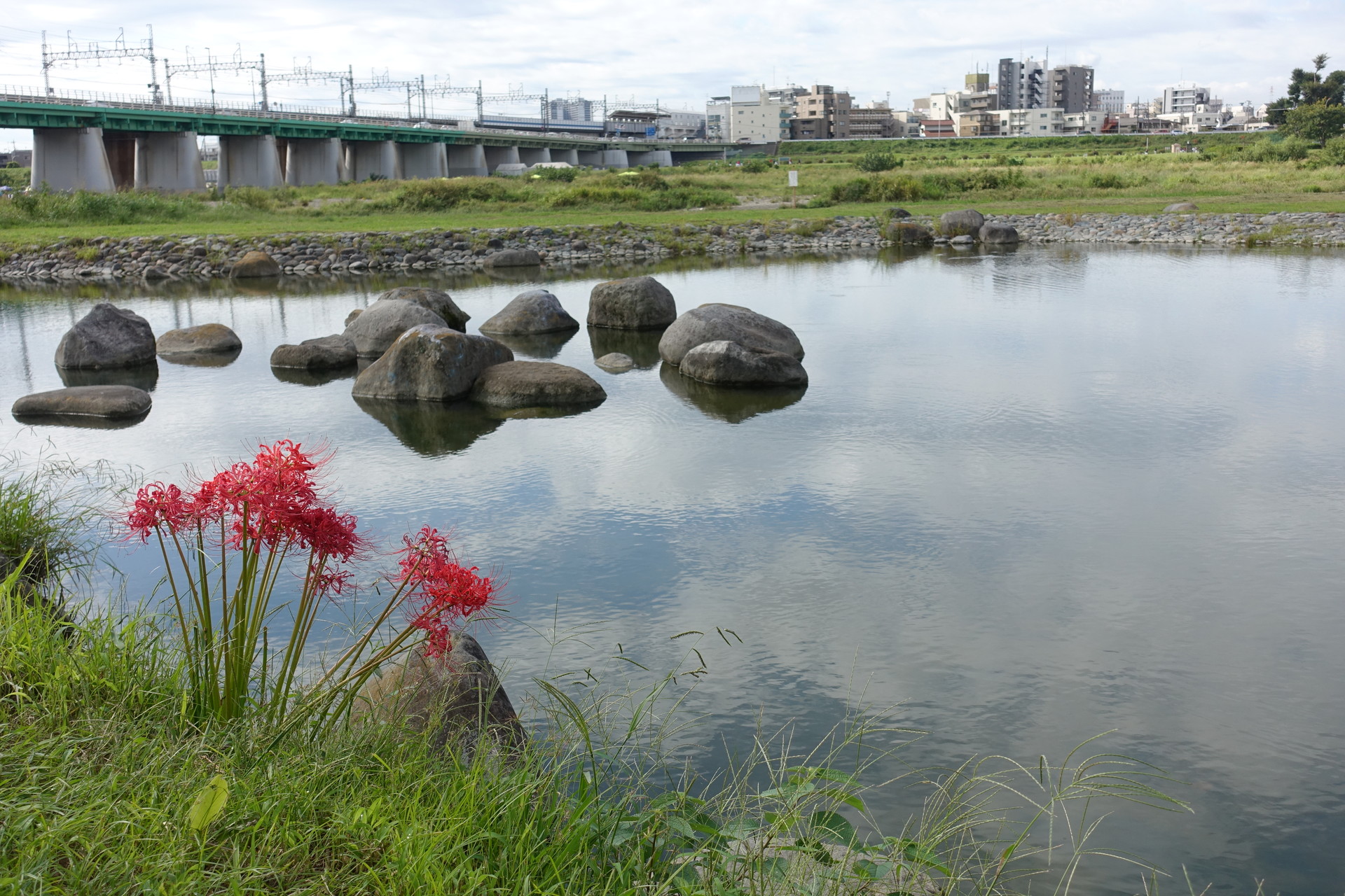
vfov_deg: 37.9
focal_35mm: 35
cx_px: 672
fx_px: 1308
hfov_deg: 54.4
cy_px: 448
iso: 125
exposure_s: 1/800
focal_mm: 12.99
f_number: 4
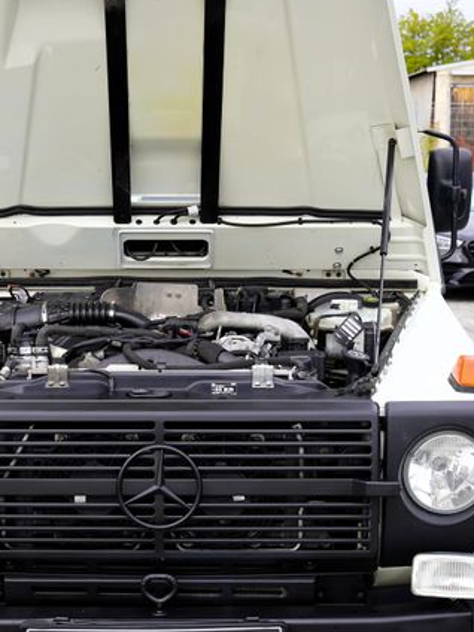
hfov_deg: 20.4
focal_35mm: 72
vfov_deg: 27.0
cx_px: 167
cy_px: 367
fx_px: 1315
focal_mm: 31
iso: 100
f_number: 5
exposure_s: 1/80
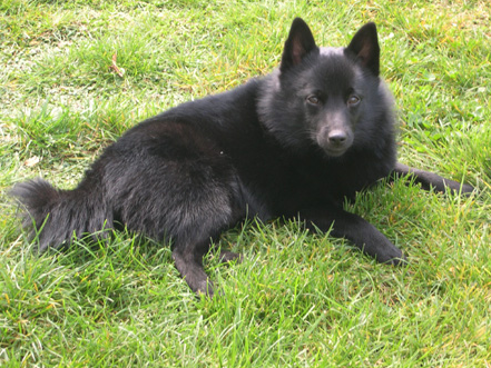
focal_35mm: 110
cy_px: 170
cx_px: 259
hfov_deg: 17.9
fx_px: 1561
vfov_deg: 13.5
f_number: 4.6
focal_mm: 20.5
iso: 100
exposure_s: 1/58.5
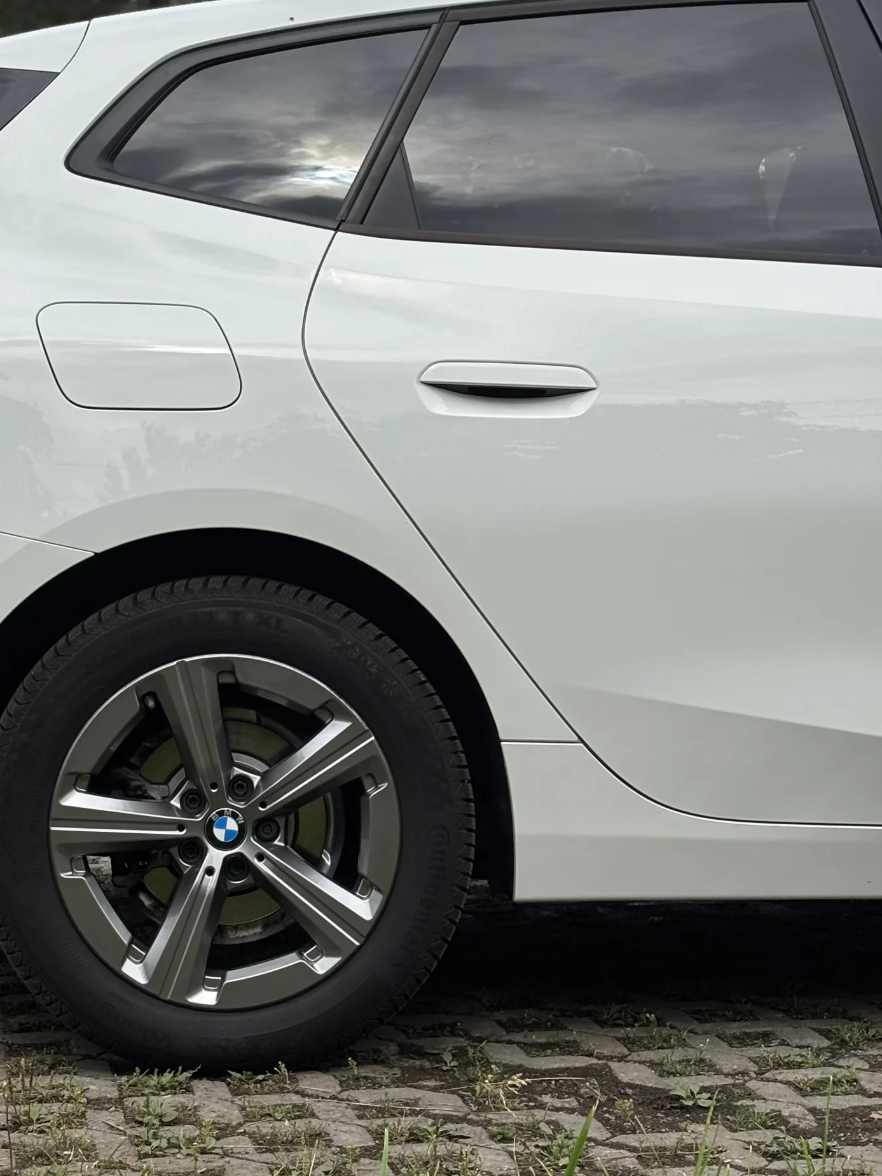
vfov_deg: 26.9
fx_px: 2446
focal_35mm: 72
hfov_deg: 20.4
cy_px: 434
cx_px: 275
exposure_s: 1/2242
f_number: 1.6
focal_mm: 5.96
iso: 32
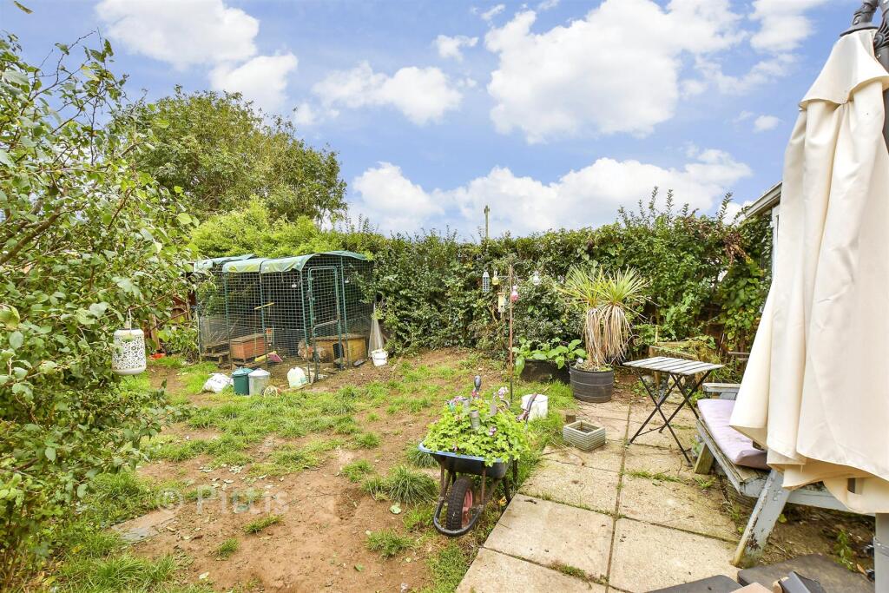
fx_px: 370
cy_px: 296
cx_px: 444
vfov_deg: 77.3
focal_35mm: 15
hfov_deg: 100.4
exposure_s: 1/50
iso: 160
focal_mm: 10
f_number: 8
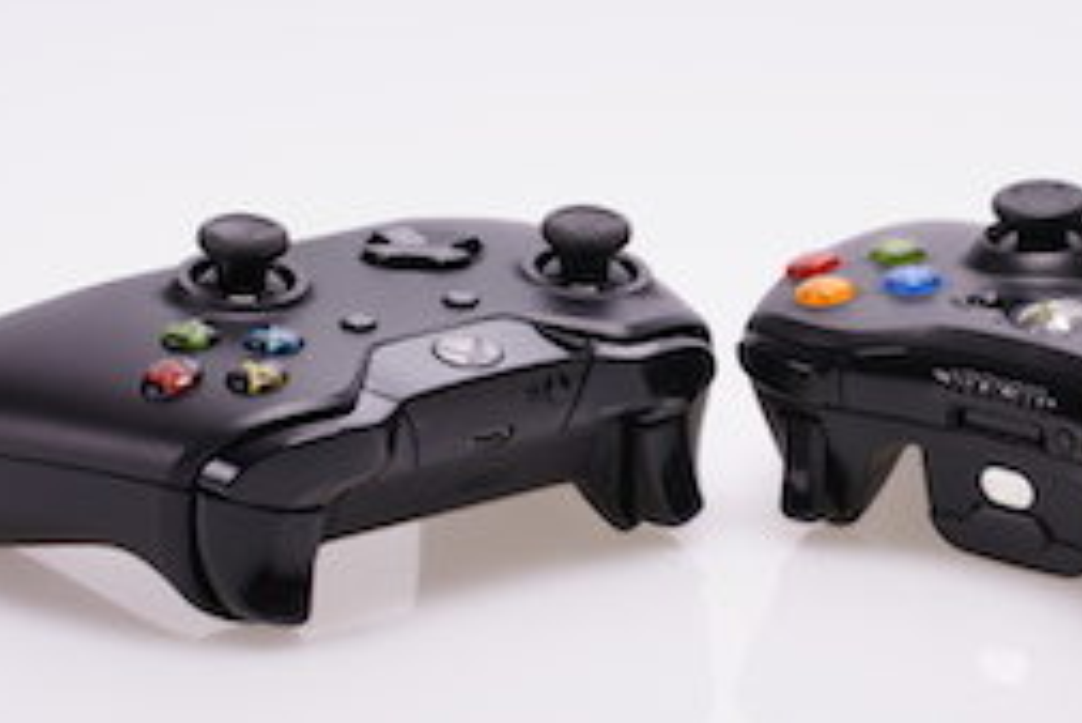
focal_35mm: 160
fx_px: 4811
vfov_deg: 8.6
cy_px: 394
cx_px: 731
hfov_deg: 12.8
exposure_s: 1/200
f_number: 11
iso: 200
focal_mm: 60
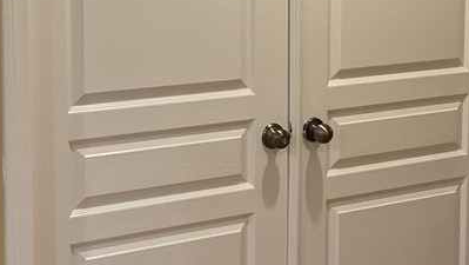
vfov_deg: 14.8
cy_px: 39
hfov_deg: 26.2
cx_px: 209
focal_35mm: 81
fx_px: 1008
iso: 100
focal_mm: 3
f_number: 1.8
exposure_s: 1/60
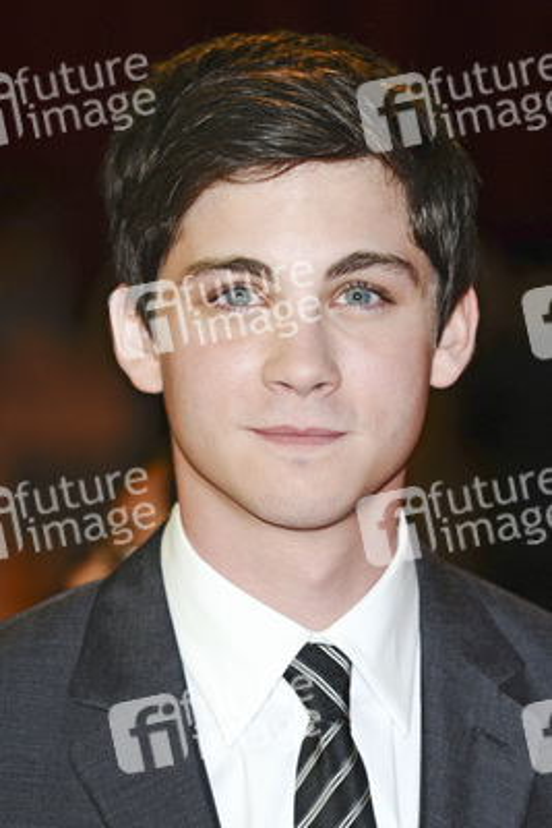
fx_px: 4998
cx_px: 276
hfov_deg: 6.3
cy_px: 414
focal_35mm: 218
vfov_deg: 9.5
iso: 320
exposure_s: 1/200
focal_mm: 145
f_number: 4.5
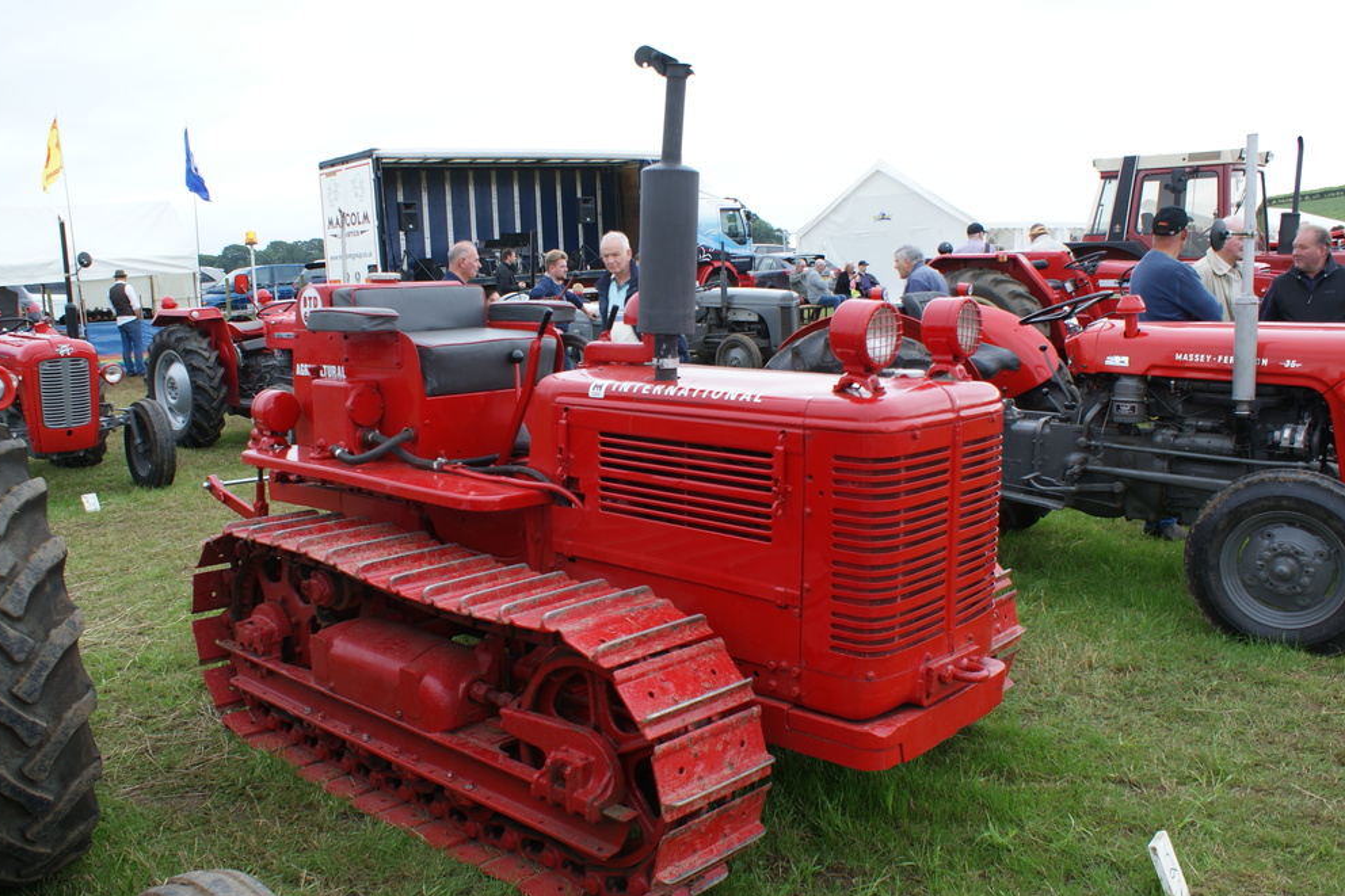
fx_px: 1158
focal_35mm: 31
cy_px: 452
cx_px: 652
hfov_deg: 60.3
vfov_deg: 42.3
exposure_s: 1/50
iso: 100
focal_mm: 20
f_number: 6.3
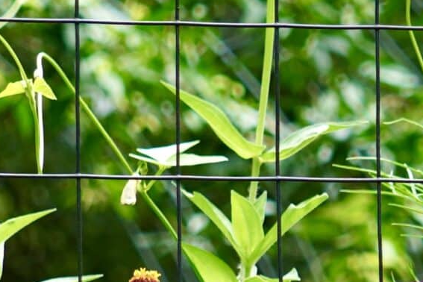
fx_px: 3499
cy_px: 109
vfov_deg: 4.6
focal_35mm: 298
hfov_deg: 6.8
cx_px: 577
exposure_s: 1/100
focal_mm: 55
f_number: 4.5
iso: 100
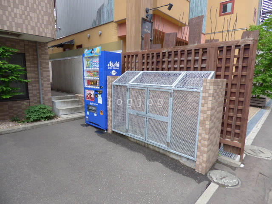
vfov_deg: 66.0
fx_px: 157
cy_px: 102
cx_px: 136
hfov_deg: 81.7
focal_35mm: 20
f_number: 2.8
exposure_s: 1/500
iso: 100
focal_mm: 3.58
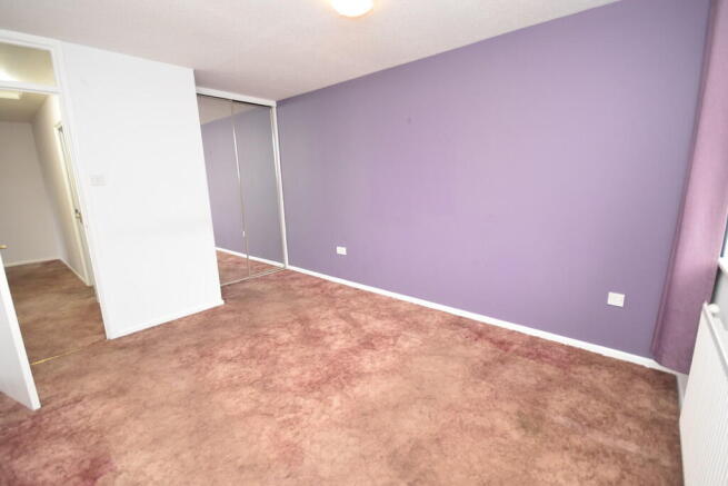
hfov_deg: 100.4
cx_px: 364
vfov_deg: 77.4
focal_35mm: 15
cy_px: 243
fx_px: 303
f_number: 4
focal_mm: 10
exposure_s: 1/60
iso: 1600
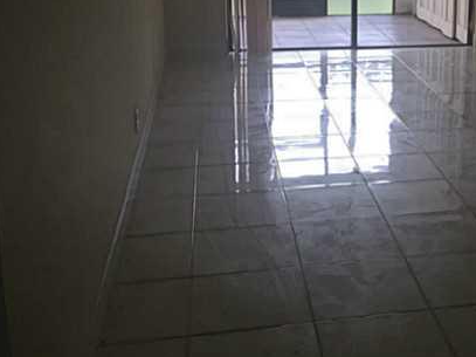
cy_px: 67
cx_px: 407
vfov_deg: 25.2
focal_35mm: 57
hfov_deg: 32.5
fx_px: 784
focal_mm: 4.15
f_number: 2.2
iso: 32
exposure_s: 1/40
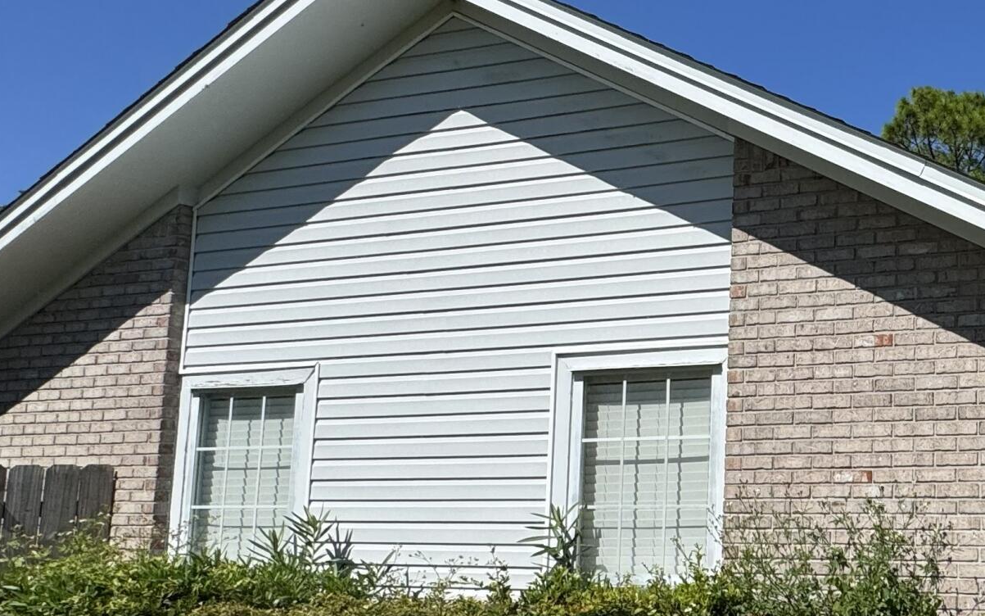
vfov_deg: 34.3
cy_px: 371
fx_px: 993
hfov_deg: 41.6
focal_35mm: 37
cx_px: 1091
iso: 50
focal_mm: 2.22
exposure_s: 1/3906
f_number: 2.2
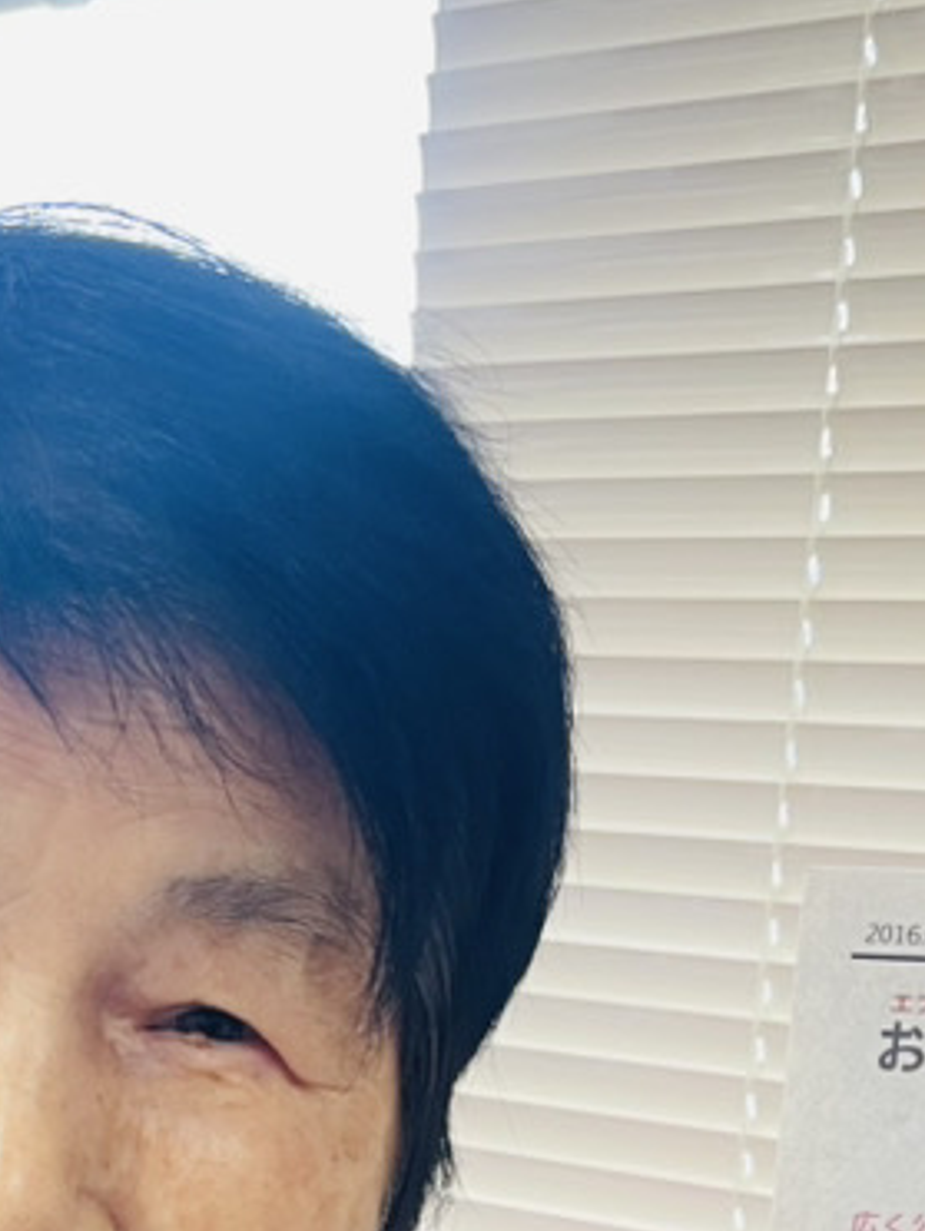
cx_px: 275
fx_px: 2988
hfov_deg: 17.5
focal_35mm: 84
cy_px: 1530
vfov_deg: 21.4
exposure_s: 1/50
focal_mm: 4.2
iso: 64
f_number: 1.6
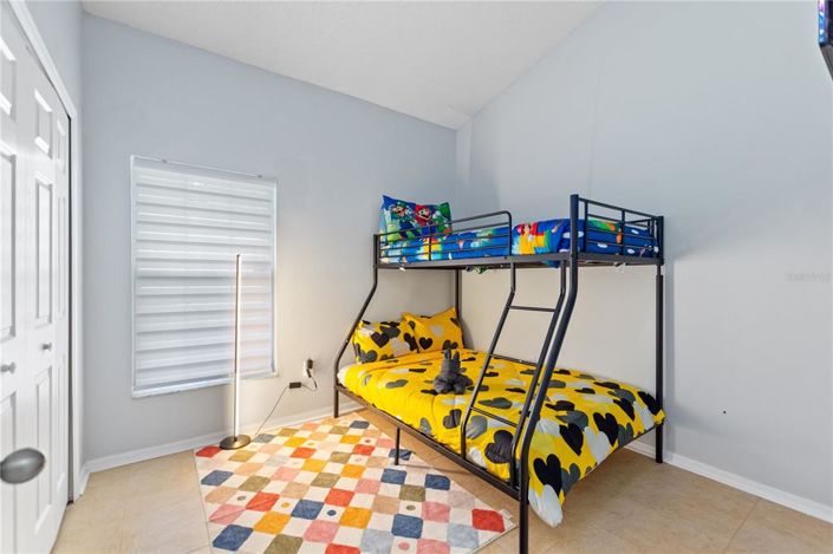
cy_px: 277
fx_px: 347
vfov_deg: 77.2
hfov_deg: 100.4
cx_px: 416
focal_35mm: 15
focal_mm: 10
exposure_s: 1/3
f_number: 4.5
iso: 400
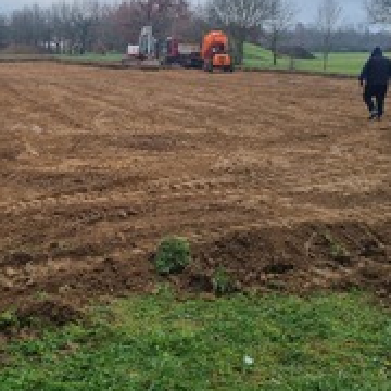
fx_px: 588
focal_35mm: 46
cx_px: 130
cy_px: 106
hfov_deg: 36.4
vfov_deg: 36.1
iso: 50
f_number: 1.8
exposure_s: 1/870
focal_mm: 5.4
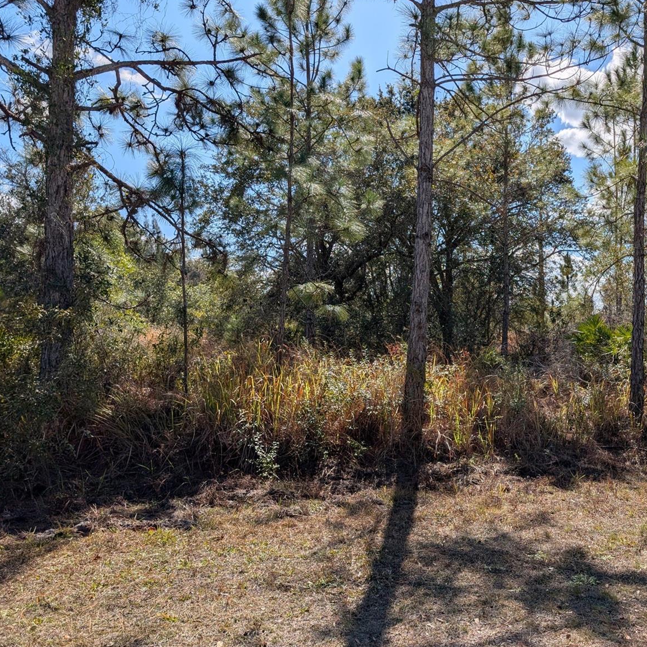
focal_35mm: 29
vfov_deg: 55.6
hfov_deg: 54.4
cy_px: 327
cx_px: 438
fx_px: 613
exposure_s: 1/13158
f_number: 1.68
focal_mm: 6.9
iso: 22
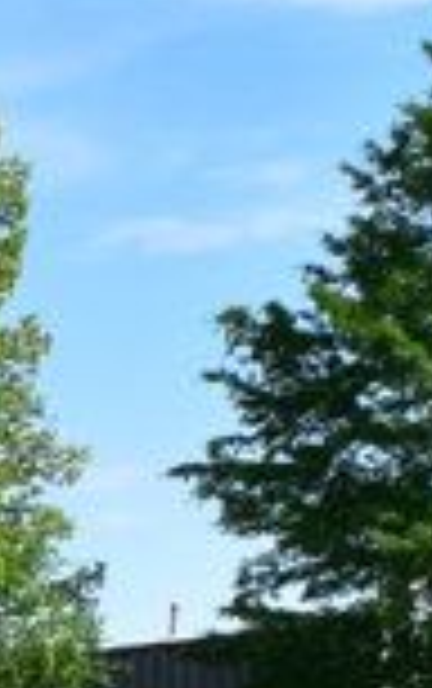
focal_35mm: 184
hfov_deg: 6.6
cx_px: -801
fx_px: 3456
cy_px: 863
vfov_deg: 11.1
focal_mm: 18
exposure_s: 1/500
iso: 360
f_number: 11
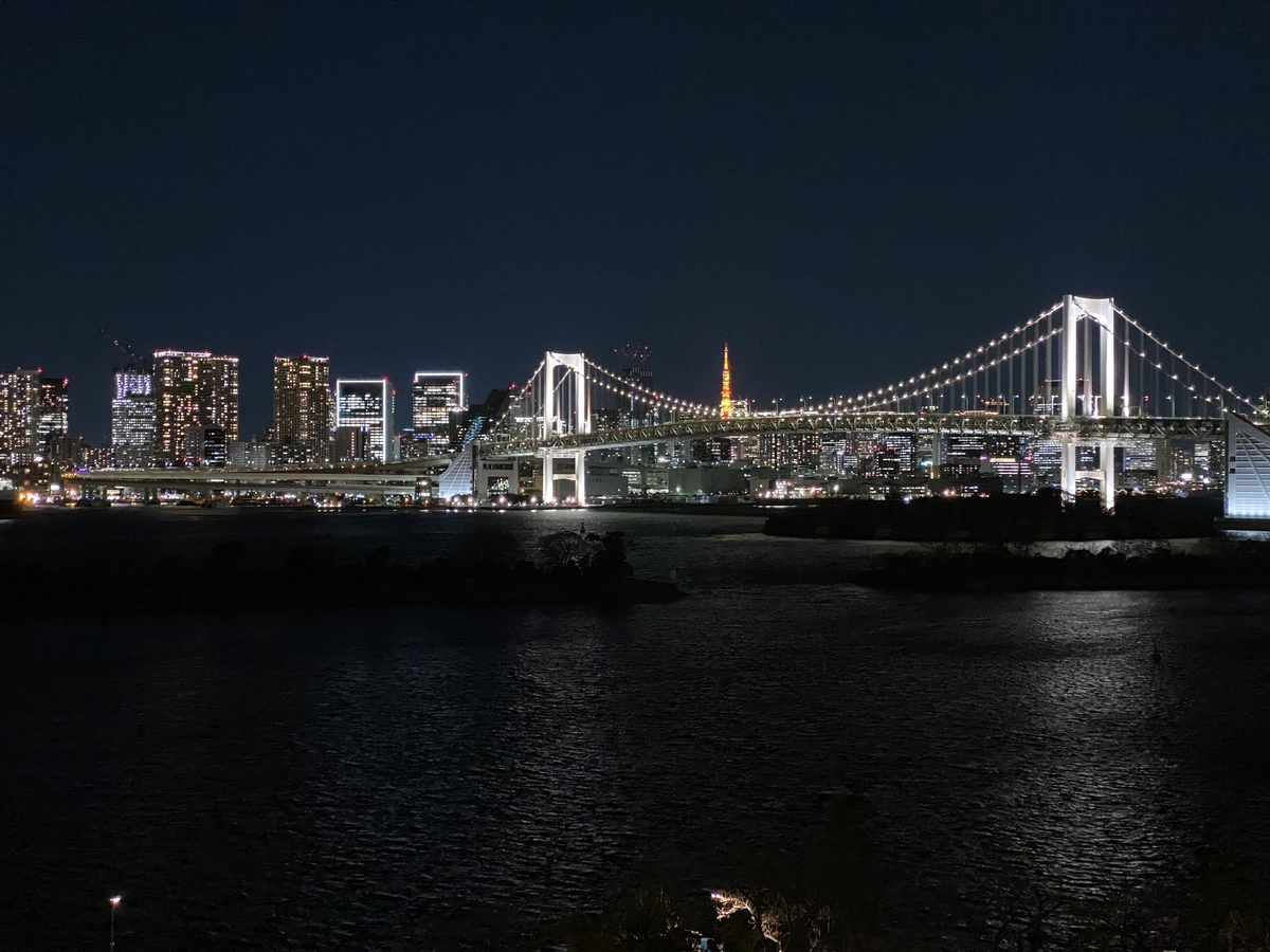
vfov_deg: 28.0
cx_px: 635
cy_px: 476
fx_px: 1908
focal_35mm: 52
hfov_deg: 36.8
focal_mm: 6
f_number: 2
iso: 1600
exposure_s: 1/17
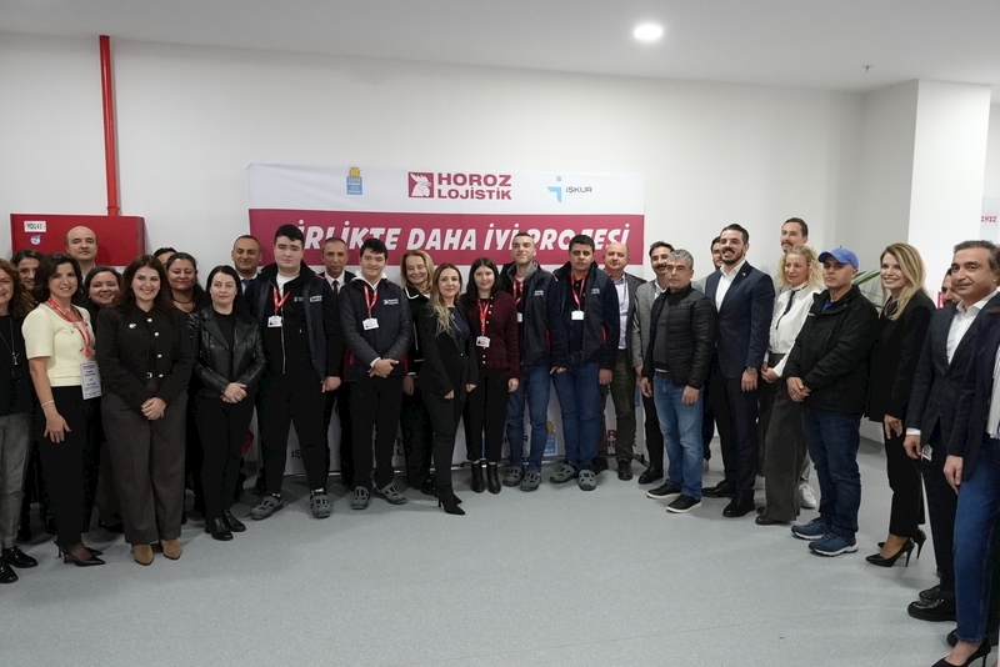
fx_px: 695
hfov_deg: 71.5
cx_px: 500
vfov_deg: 51.3
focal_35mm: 25
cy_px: 334
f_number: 4
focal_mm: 17
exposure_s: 1/160
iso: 6400
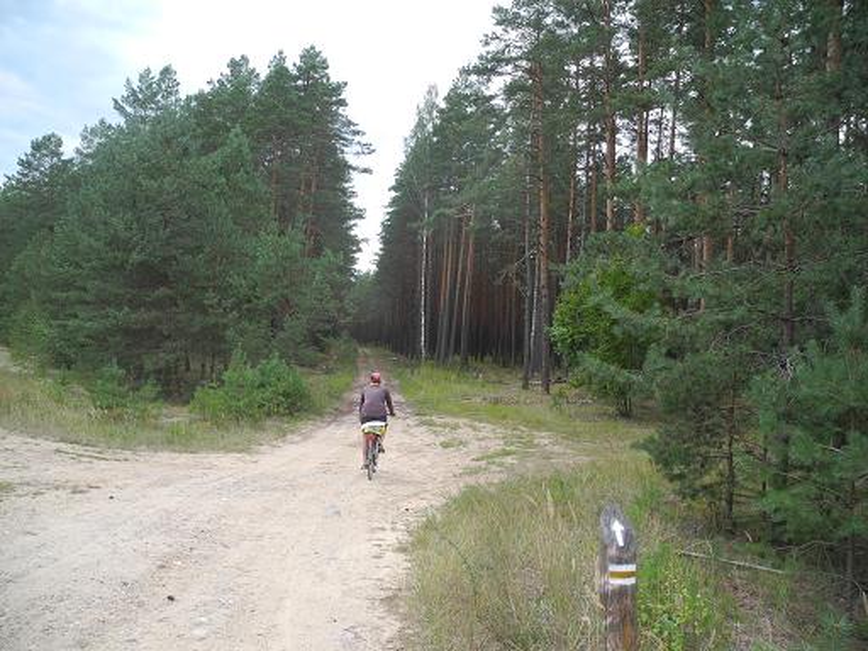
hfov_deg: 63.4
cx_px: 434
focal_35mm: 28
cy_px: 326
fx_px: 702
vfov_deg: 49.7
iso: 100
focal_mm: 6
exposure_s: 1/160
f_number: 2.8
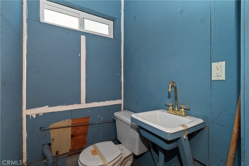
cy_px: 83
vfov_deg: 77.3
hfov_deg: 100.4
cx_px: 124
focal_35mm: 15
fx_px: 104
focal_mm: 10
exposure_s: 1/30
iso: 400
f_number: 8
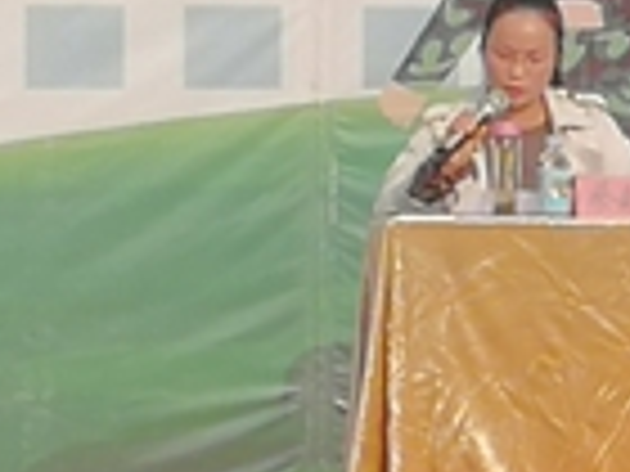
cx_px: 1332
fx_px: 7480
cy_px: 126
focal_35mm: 411
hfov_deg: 4.7
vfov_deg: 3.6
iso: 50
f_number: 2.2
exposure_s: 1/1449
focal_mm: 3.95
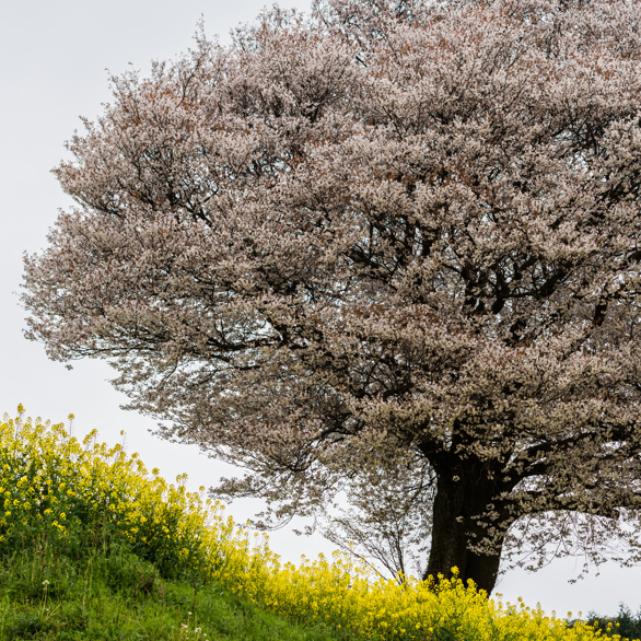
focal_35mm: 104
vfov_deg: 16.7
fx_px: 2179
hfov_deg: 16.6
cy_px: 314
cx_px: 541
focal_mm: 70
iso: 100
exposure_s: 1/250
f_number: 5.6
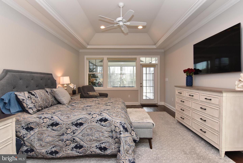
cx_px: 122
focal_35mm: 18
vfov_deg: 67.5
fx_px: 122
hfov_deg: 90.0
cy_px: 82
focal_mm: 12
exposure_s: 1/50
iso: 800
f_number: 7.1
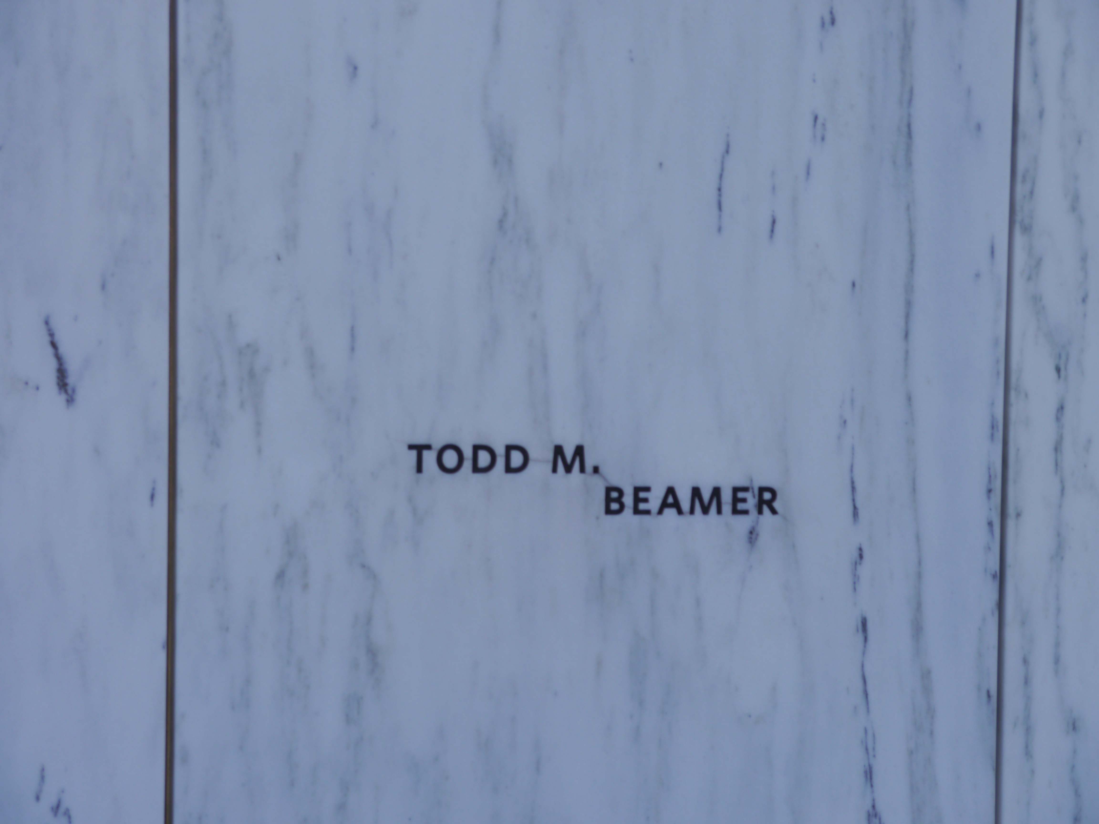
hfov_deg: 23.3
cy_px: 412
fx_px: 2667
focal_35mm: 84
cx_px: 550
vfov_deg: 17.6
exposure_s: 1/250
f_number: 8
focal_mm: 42
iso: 160
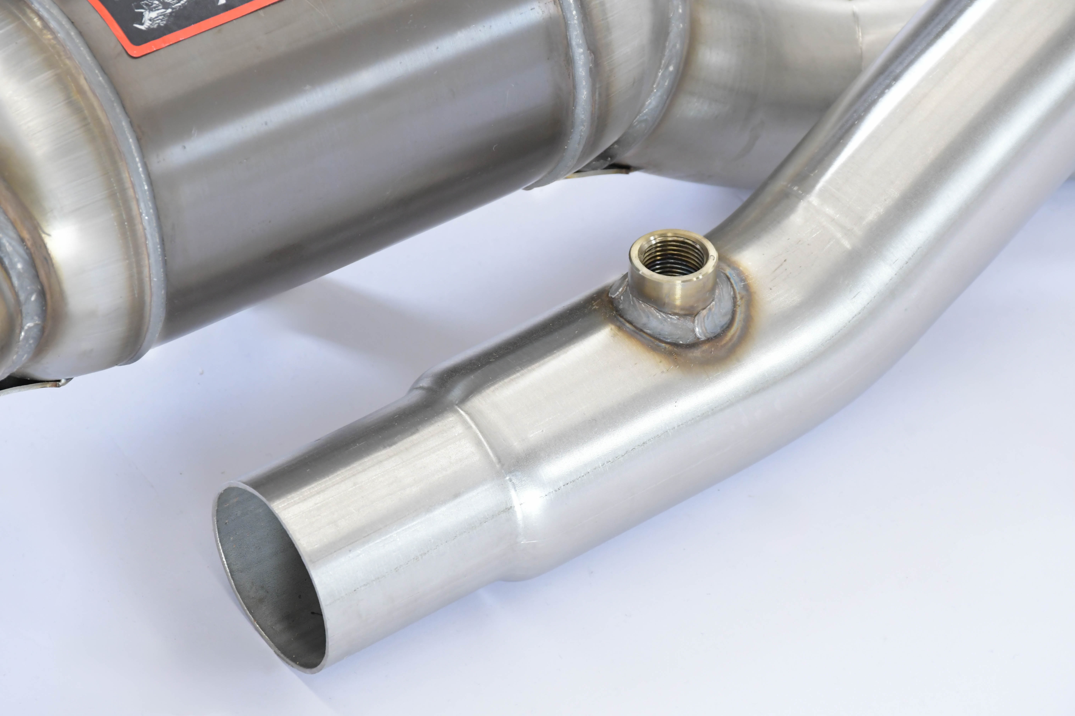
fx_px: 4240
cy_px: 358
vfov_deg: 9.7
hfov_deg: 14.4
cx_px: 538
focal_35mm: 142
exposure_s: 1/100
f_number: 10
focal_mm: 95
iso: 2500
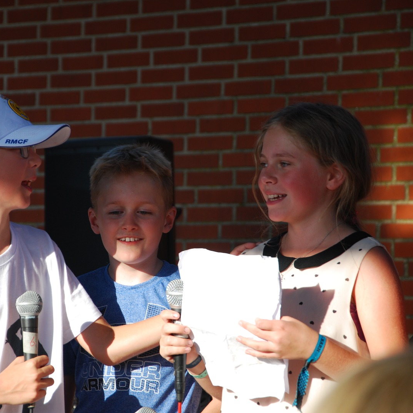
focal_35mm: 201
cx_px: 151
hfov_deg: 8.7
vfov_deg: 8.7
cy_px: 206
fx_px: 2708
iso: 200
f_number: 5.6
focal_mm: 105
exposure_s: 1/320
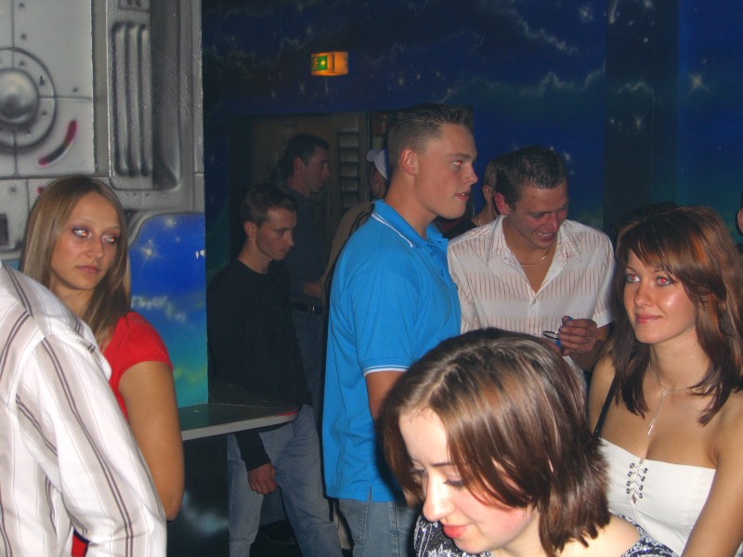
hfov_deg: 33.8
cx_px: 372
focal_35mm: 57
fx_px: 1223
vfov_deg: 25.7
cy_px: 278
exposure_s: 1/60
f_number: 3.6
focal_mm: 11.8
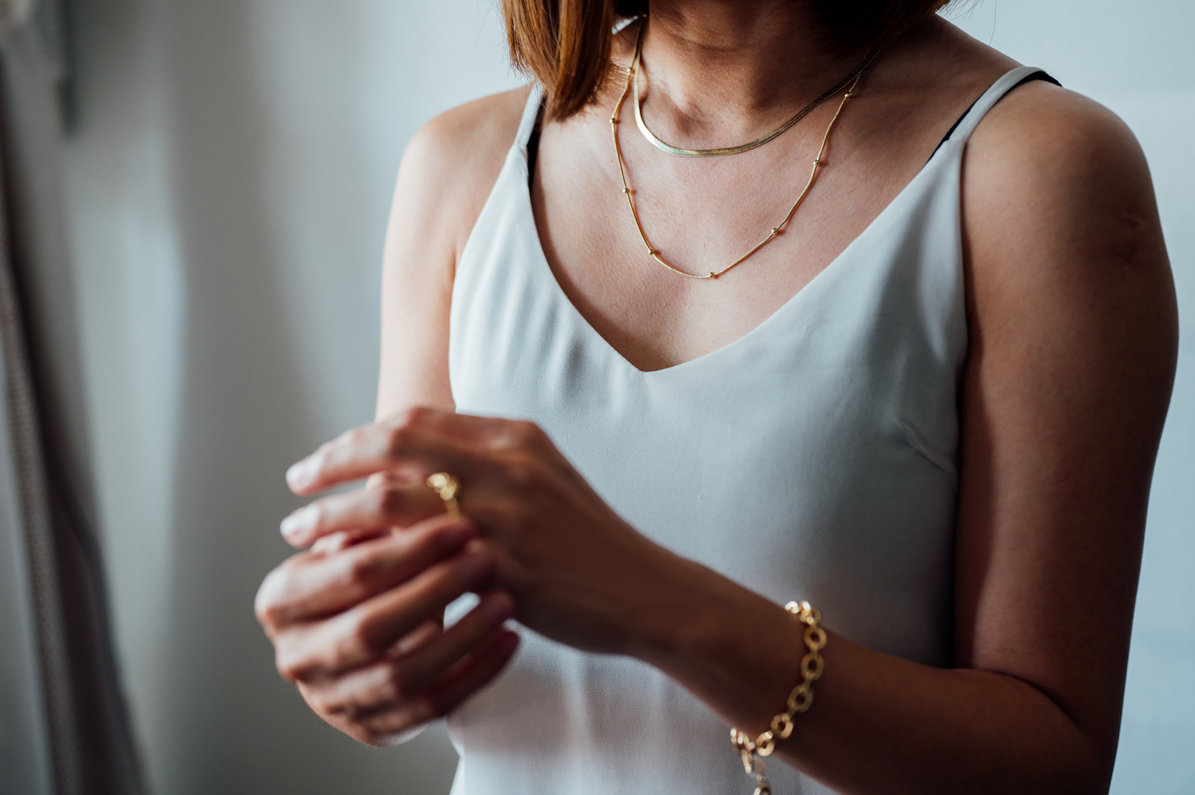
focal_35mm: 50
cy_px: 398
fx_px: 1659
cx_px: 598
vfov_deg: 27.0
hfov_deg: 39.6
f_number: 2.8
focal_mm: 50
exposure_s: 1/200
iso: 400
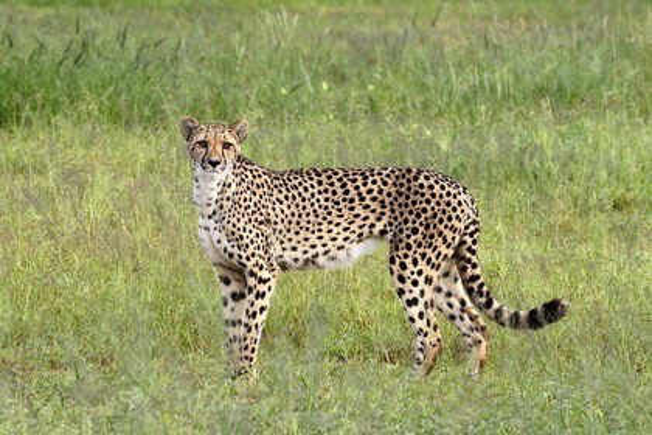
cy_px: 218
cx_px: 326
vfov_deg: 6.9
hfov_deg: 10.3
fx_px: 3622
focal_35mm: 200
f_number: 8
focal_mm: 200
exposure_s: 1/400
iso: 400
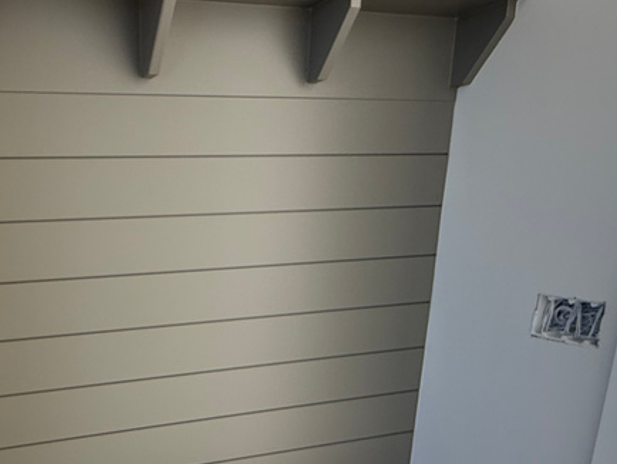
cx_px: 125
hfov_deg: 51.9
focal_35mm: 33
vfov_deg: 41.1
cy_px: 374
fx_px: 589
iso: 125
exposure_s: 1/99
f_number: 2.2
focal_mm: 2.22
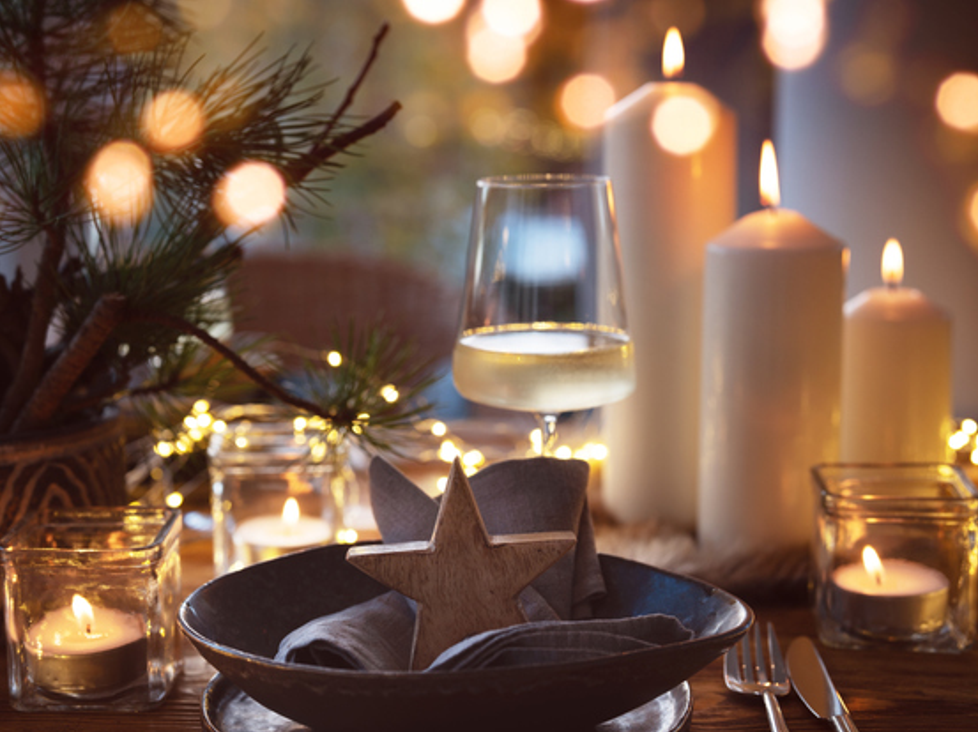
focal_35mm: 63
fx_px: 1779
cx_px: 400
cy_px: 370
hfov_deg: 30.7
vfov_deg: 23.3
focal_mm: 50
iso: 100
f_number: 2.8
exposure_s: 1/60
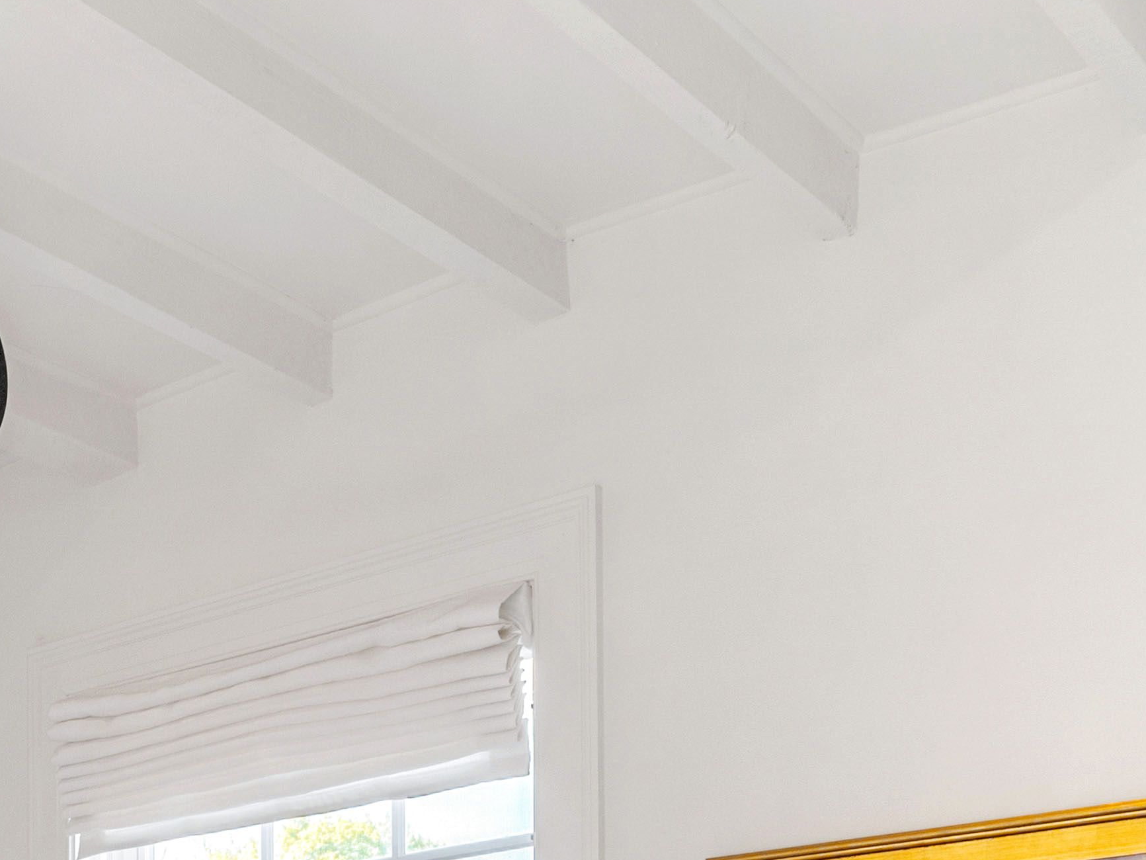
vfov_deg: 21.8
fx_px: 1887
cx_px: 153
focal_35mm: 57
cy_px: 1258
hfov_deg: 32.4
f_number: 8
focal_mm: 17
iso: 400
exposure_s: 1/15
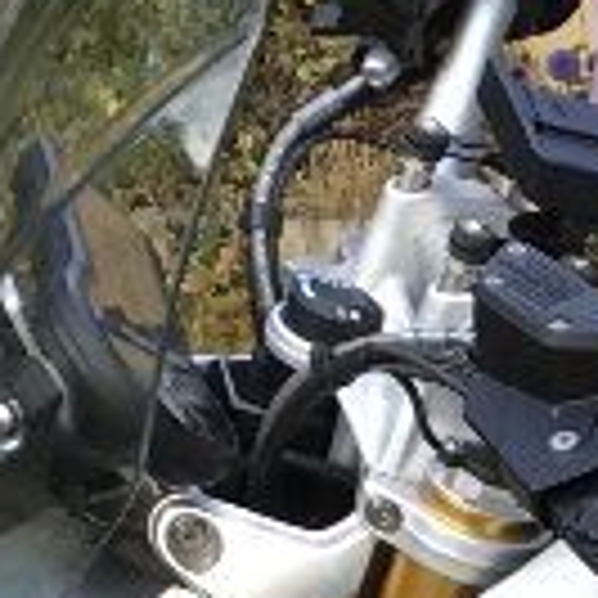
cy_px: 1016
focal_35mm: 246
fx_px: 4808
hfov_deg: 6.4
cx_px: 1888
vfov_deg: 7.0
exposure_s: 1/100
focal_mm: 4.15
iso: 25
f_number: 2.2
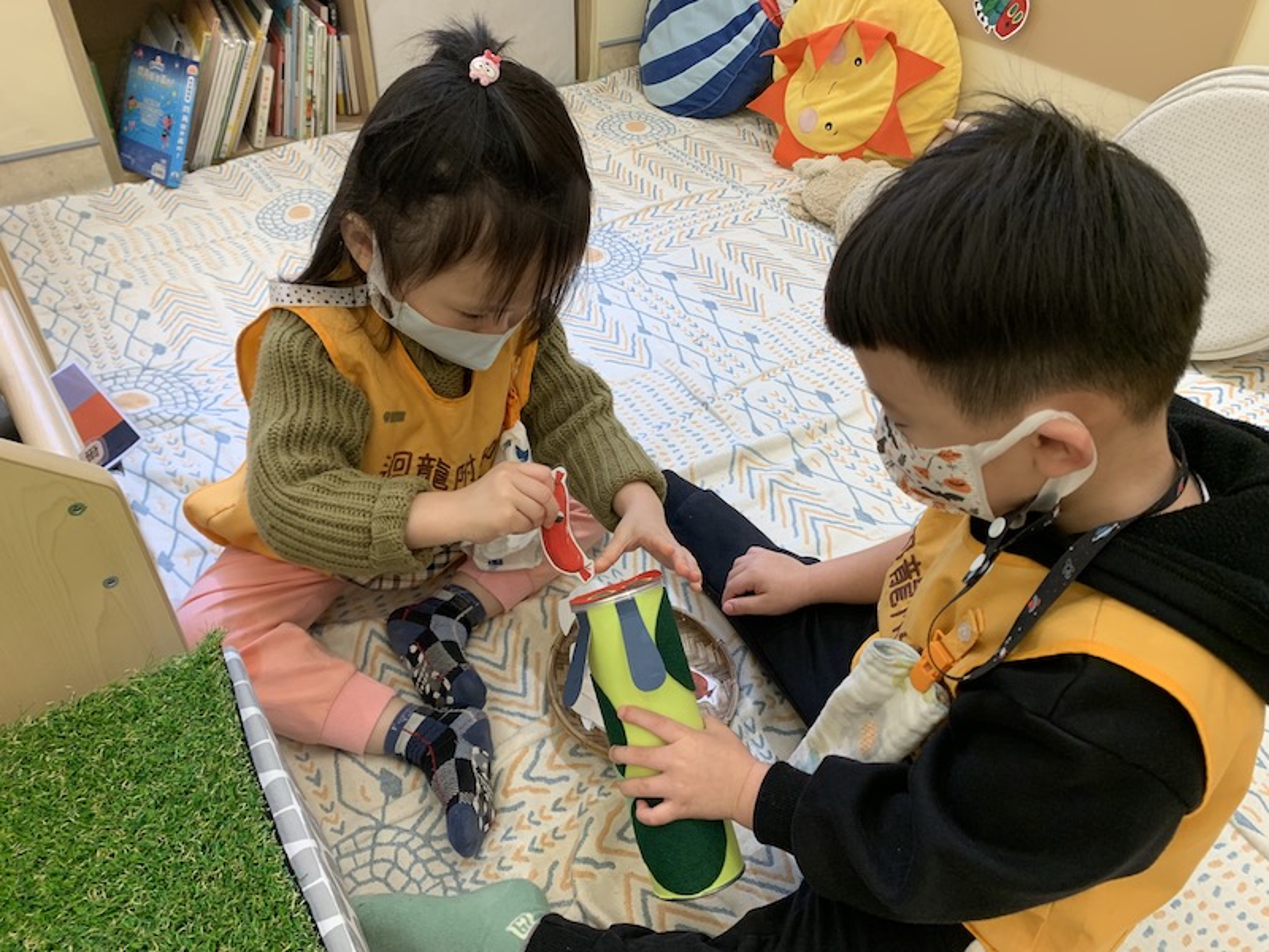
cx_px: 634
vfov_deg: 53.1
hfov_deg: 67.3
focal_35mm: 26
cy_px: 476
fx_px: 953
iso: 80
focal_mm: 4.25
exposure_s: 1/121
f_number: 1.8
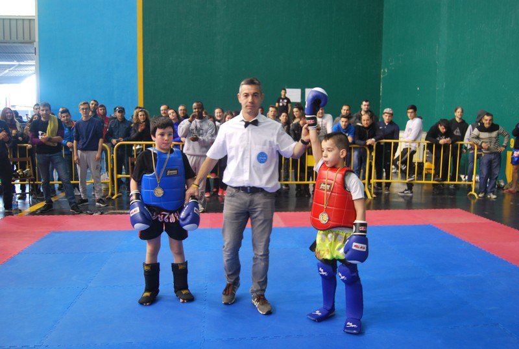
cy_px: 174
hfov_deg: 64.4
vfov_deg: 45.9
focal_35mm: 28
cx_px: 260
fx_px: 412
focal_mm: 19
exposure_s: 1/15
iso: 400
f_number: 3.5
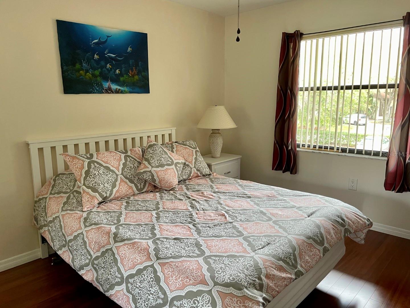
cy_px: 154
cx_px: 205
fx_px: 308
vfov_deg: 53.1
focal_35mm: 26
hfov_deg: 67.3
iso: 125
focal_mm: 4.2
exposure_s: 1/60
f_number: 1.6
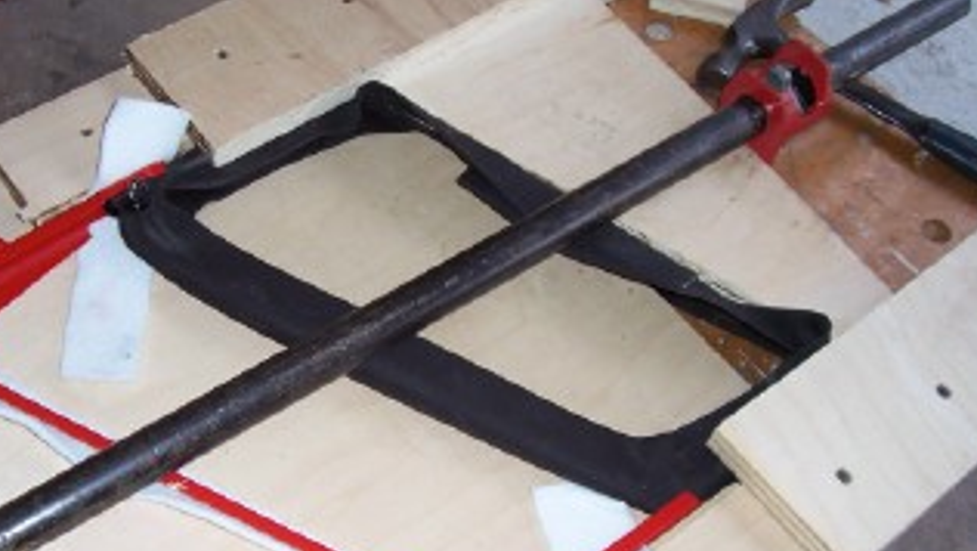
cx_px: 399
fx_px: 1166
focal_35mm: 45
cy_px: 353
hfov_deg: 45.3
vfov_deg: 26.4
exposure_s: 1/60
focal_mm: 5.6
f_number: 2.7
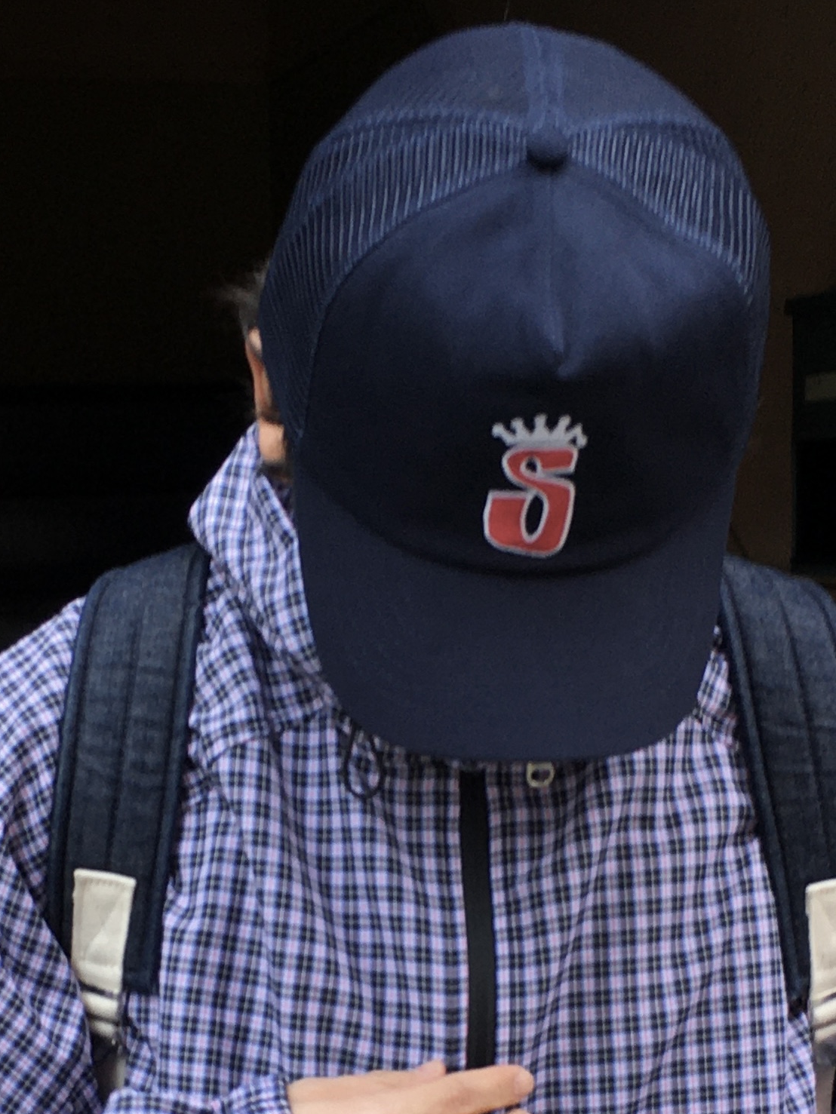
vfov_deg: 24.3
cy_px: 890
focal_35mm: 79
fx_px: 2544
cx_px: 344
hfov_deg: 18.7
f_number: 2.2
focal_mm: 4.15
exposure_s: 1/120
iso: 25
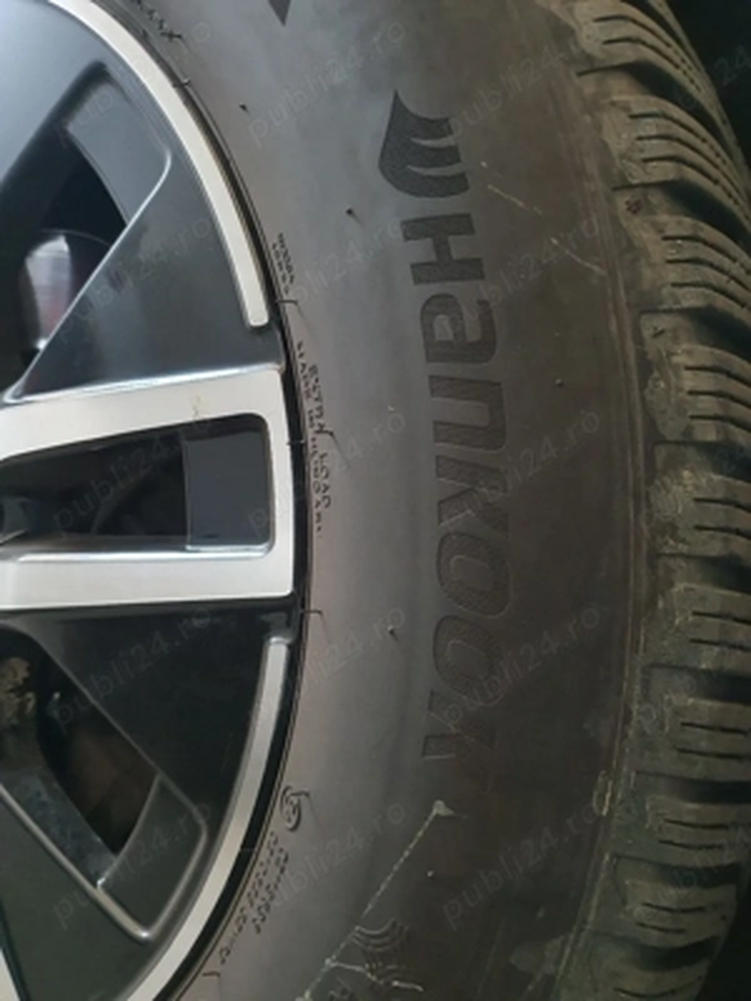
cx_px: 376
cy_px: 500
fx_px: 752
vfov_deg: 67.3
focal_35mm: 26
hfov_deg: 53.1
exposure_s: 1/33
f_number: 1.5
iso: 500
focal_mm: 4.32
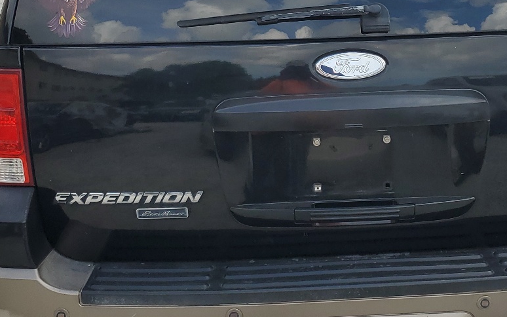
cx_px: 336
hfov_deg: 35.3
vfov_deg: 22.5
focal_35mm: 57
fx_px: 788
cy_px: 71
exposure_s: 1/1667
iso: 50
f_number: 1.5
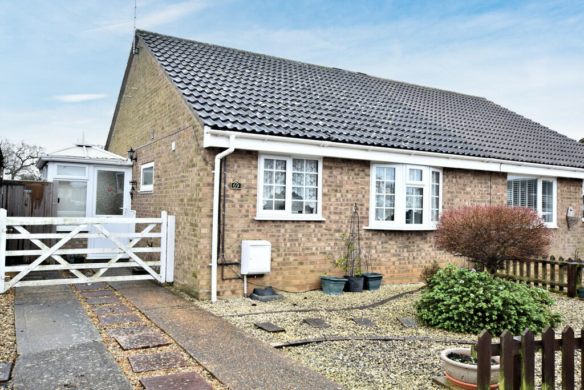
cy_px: 195
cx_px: 292
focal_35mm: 30
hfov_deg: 61.9
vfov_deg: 43.6
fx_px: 487
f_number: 7.1
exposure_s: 1/200
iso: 800
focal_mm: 20
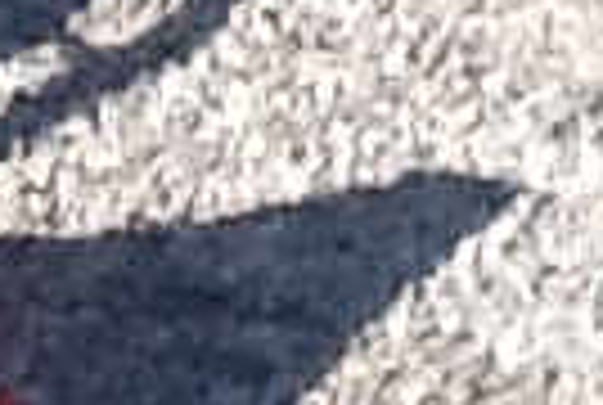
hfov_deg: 5.7
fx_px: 5489
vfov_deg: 4.2
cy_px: -130
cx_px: -1534
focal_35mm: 327
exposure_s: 1/923
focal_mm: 2.03
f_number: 2.4
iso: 40
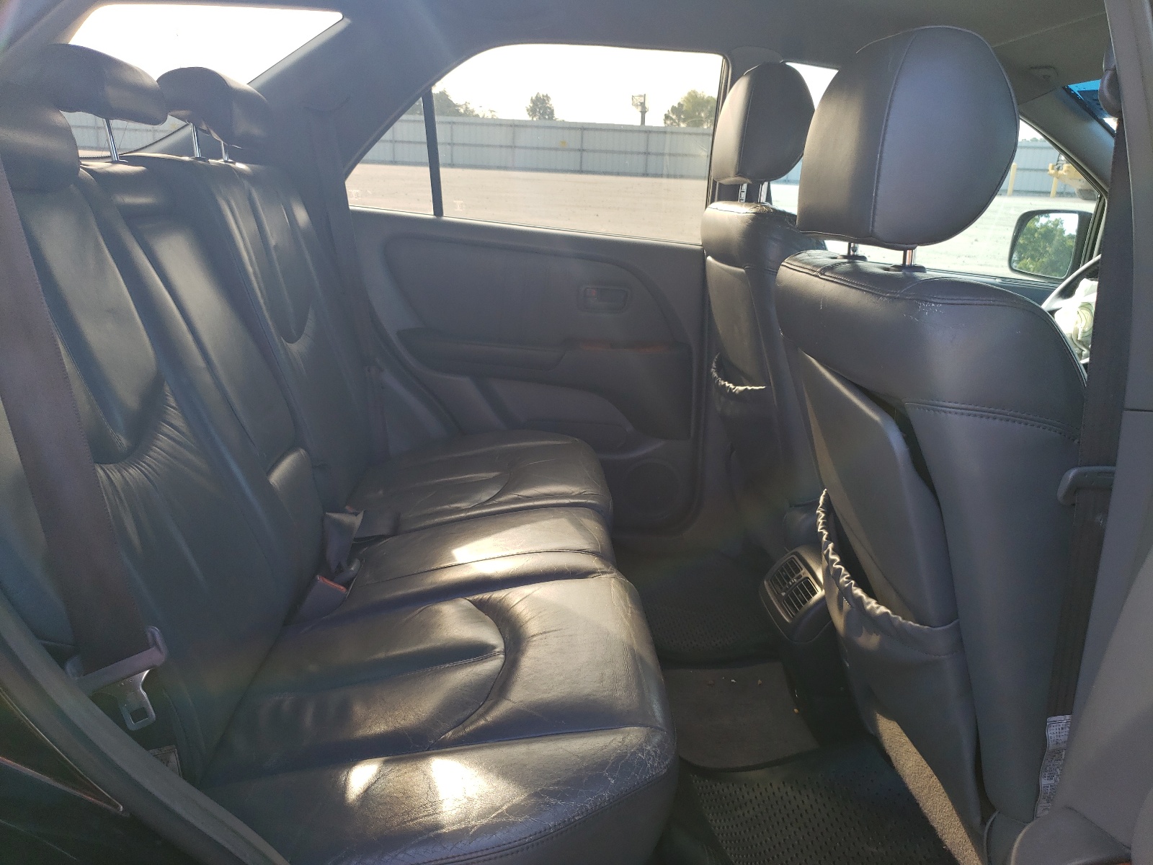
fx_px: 866
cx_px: 576
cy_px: 432
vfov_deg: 53.1
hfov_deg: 67.3
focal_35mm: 26
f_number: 1.5
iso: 50
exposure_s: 1/385
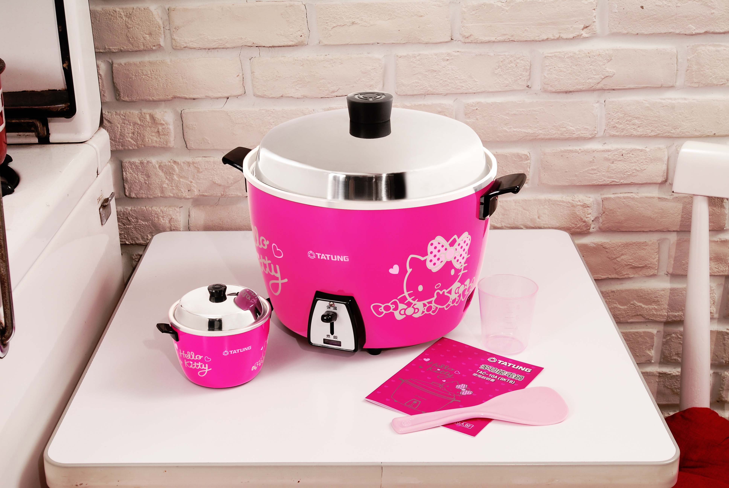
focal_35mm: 52
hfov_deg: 37.8
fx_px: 1064
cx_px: 364
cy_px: 244
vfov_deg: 25.8
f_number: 11
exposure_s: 1/60
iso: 100
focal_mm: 35
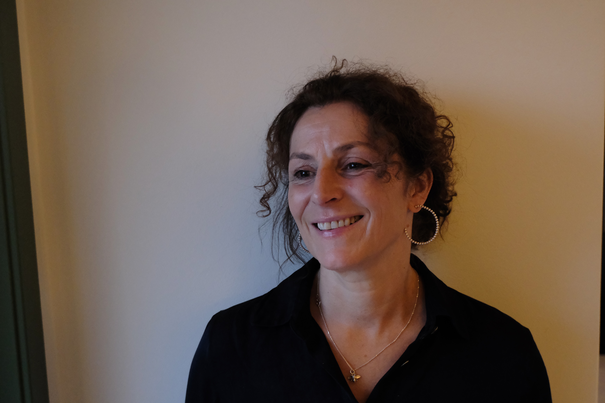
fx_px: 706
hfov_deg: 46.4
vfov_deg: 31.9
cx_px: 302
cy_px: 202
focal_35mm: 42
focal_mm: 28
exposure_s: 1/52
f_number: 4.5
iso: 6400
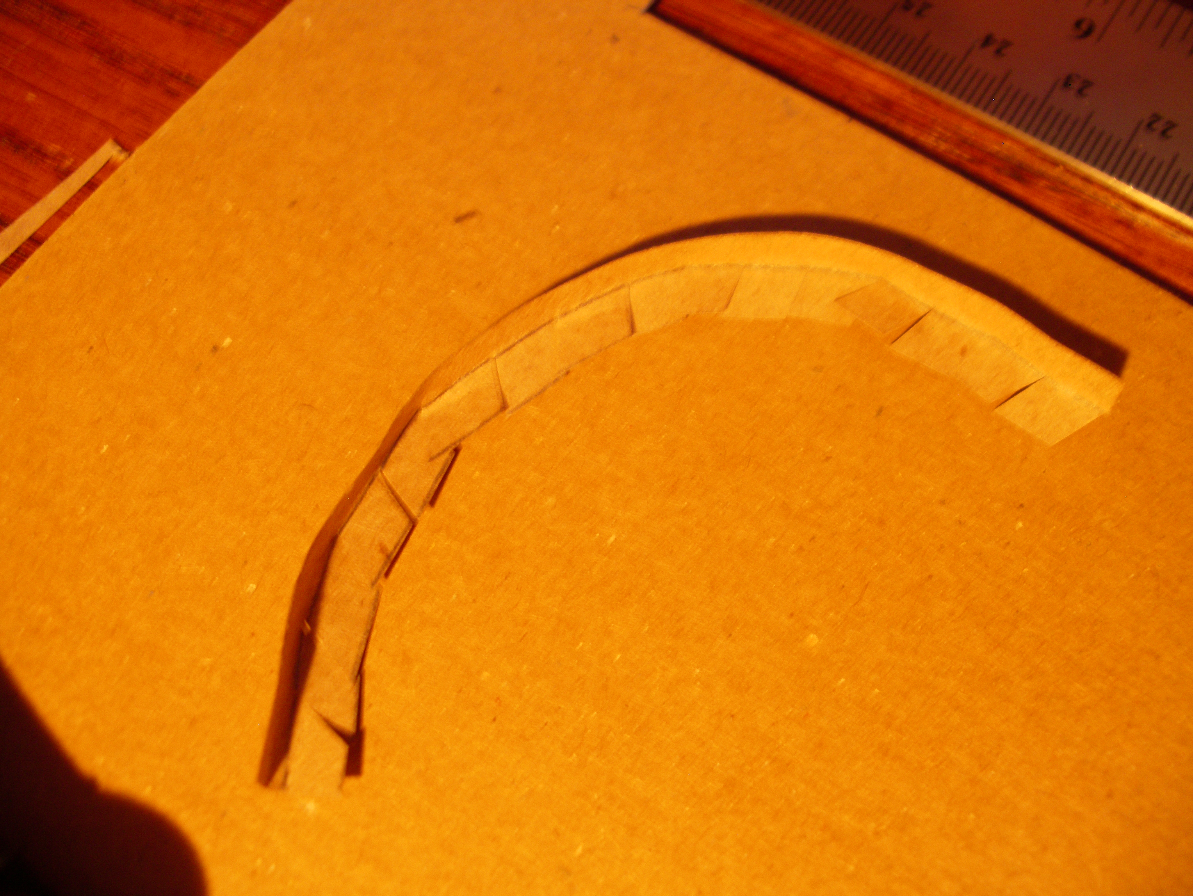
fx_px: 1276
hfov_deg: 50.1
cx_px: 596
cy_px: 448
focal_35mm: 37
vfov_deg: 38.7
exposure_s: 1/3.33
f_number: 2.8
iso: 200
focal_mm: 7.8
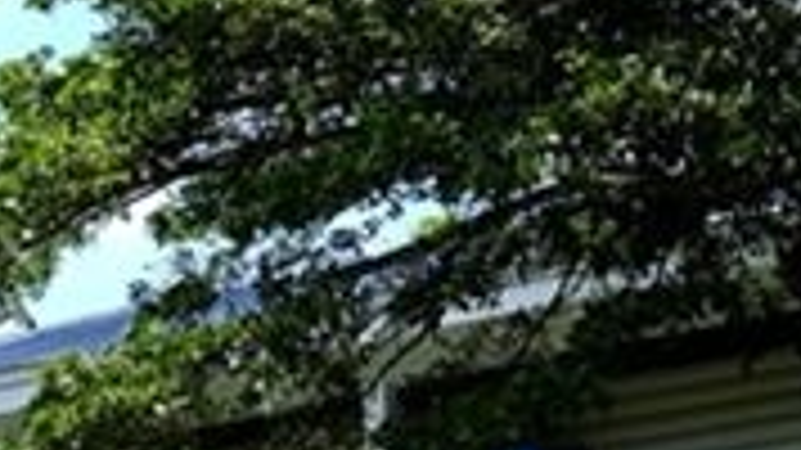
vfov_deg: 6.5
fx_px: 3864
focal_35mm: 182
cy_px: 866
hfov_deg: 11.5
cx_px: -252
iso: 250
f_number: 8
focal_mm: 24
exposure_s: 1/400
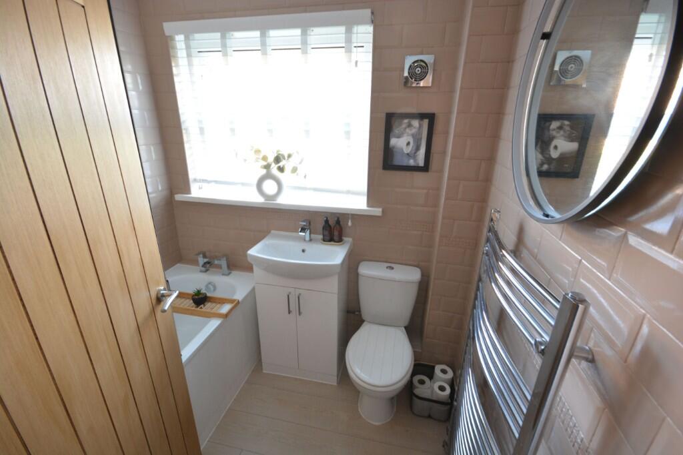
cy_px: 228
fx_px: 284
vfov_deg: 77.3
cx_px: 342
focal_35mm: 15
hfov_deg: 100.4
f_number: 8
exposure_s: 1/2.5
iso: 400
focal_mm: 10
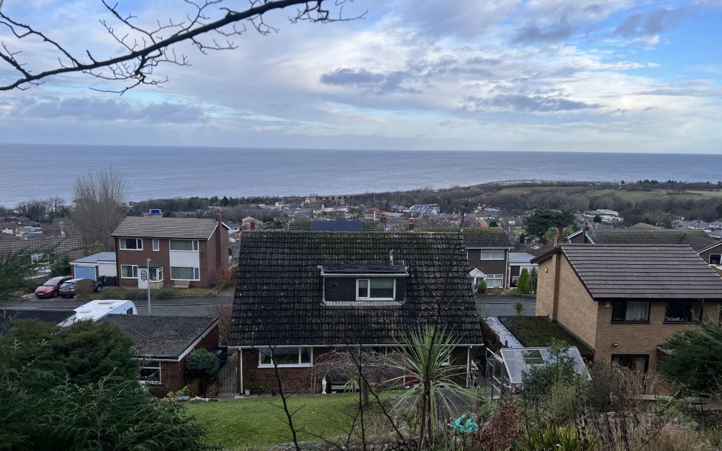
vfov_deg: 44.5
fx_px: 551
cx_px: 362
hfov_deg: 66.5
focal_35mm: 28
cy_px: 230
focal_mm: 5.7
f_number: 1.5
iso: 50
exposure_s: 1/1511
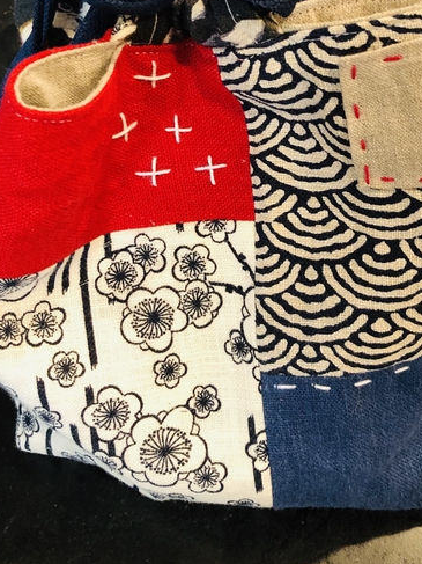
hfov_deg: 31.4
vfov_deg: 40.2
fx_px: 748
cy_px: 149
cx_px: 247
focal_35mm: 46
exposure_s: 1/60
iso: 400
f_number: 1.8
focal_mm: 3.99
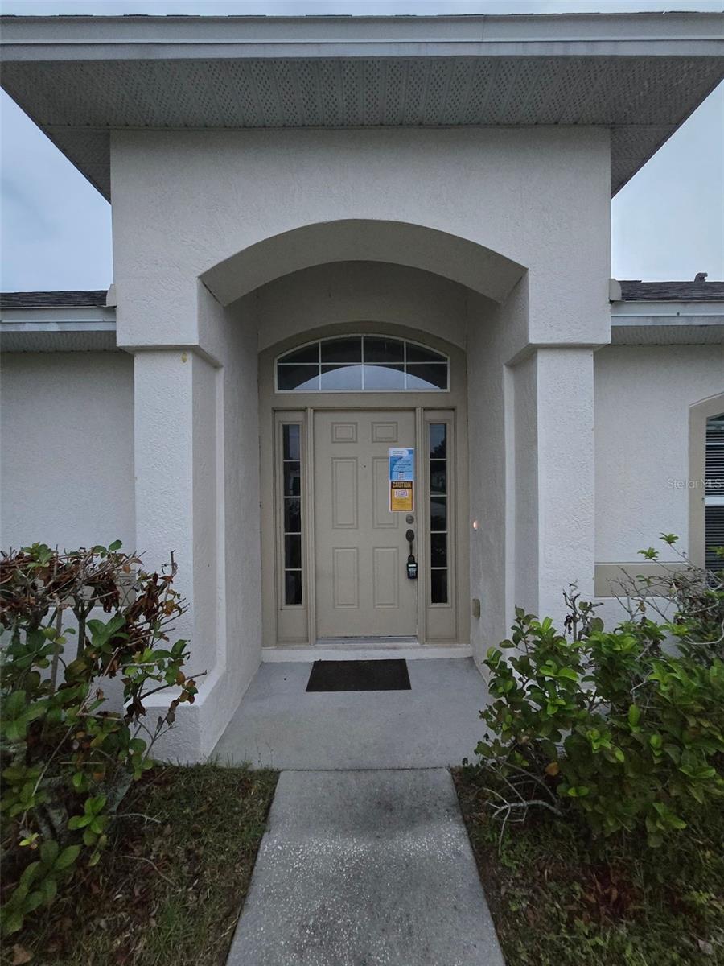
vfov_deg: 106.2
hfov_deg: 89.9
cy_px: 483
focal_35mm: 13
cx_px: 362
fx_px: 363
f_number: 2.2
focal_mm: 2.2
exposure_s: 1/60
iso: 800
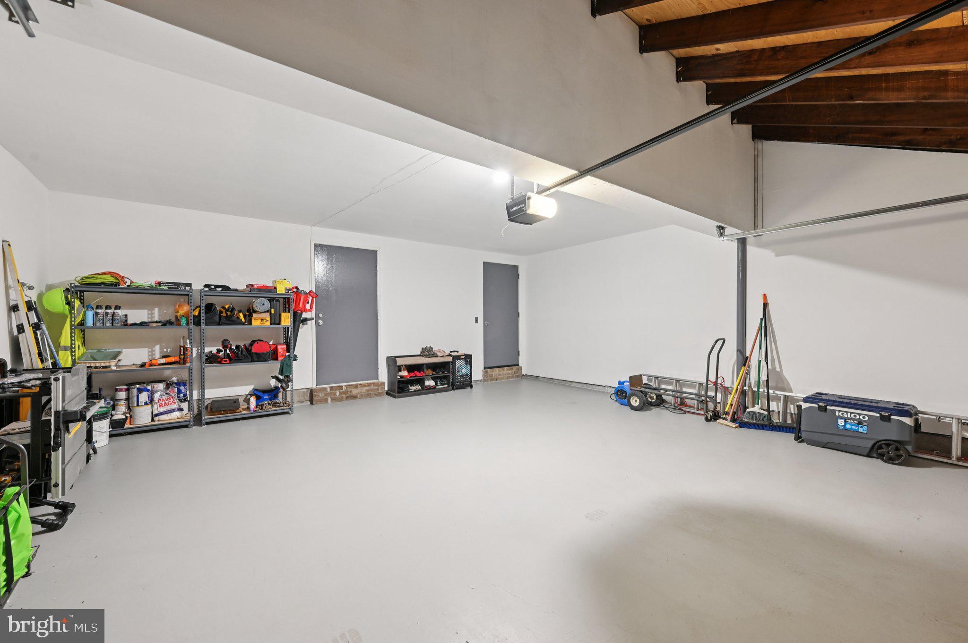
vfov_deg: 81.1
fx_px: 376
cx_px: 484
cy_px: 322
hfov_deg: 104.3
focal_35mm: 14
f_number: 8
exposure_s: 1/1.67
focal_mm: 14
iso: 400
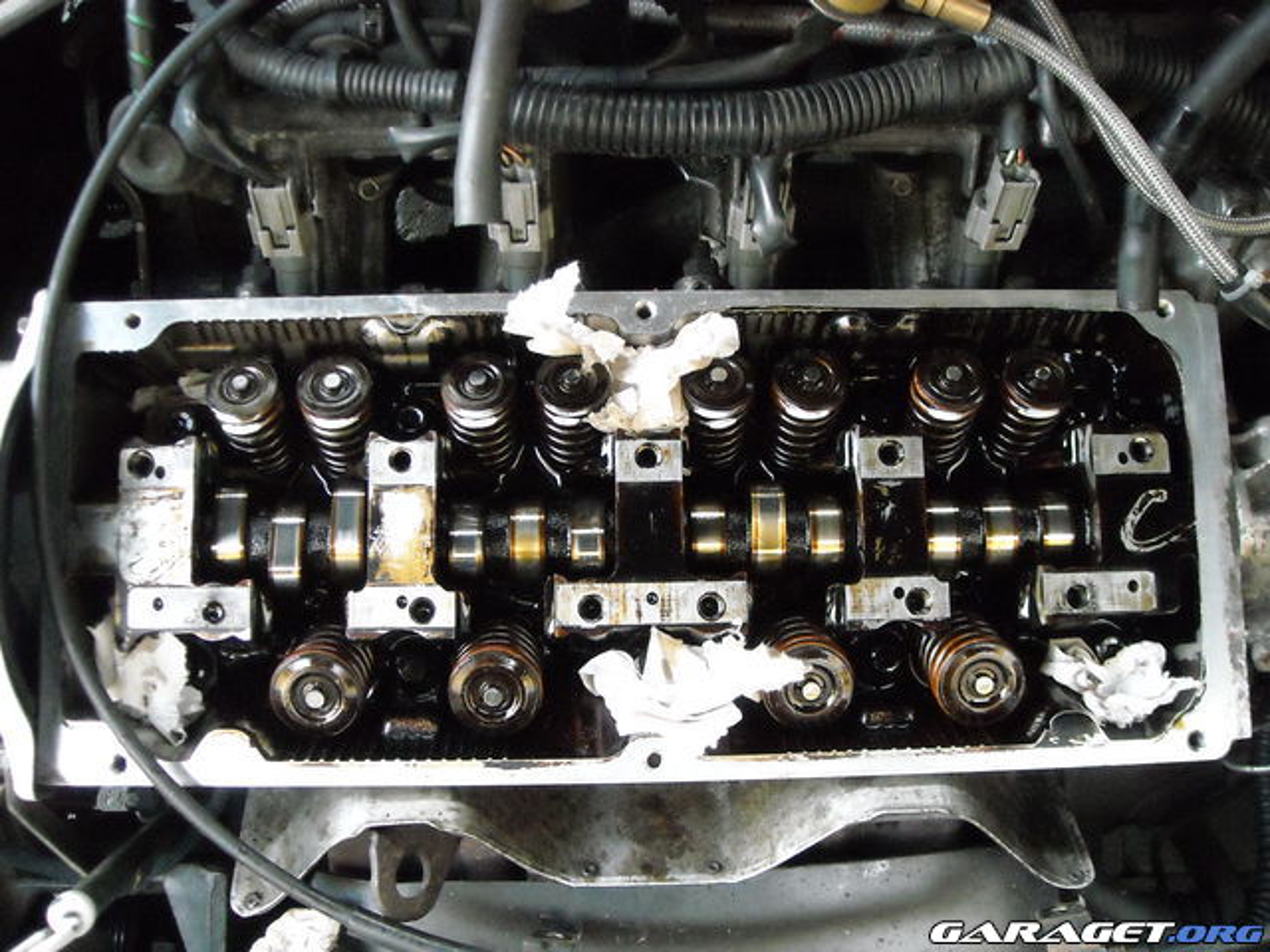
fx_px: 1284
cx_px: 635
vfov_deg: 40.7
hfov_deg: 52.6
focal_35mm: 35
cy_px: 476
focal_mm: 5.7
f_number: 2.8
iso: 800
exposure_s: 1/71
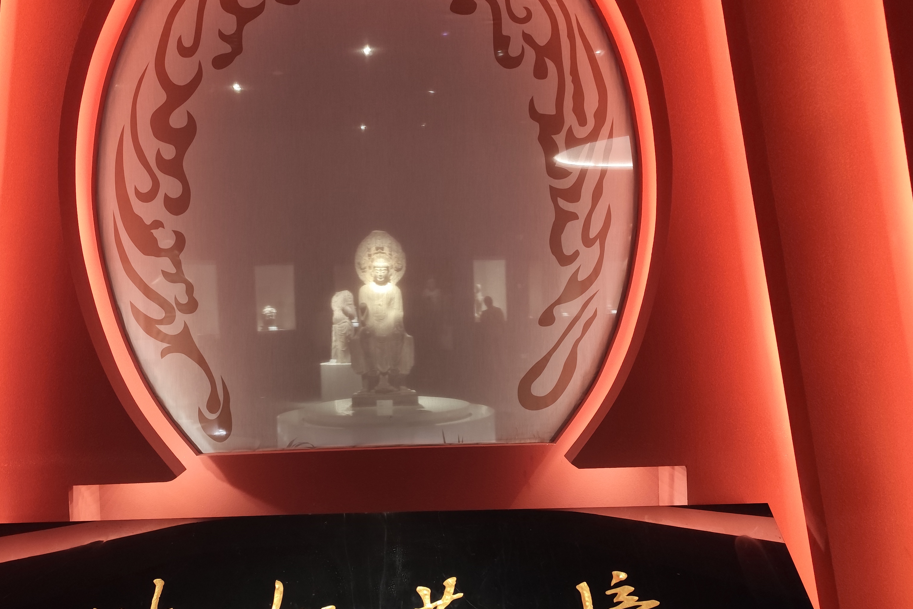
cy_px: 353
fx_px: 811
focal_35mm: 32
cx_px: 365
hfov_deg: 58.3
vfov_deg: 41.0
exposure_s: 1/20
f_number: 1.65
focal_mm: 6.14
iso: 1250
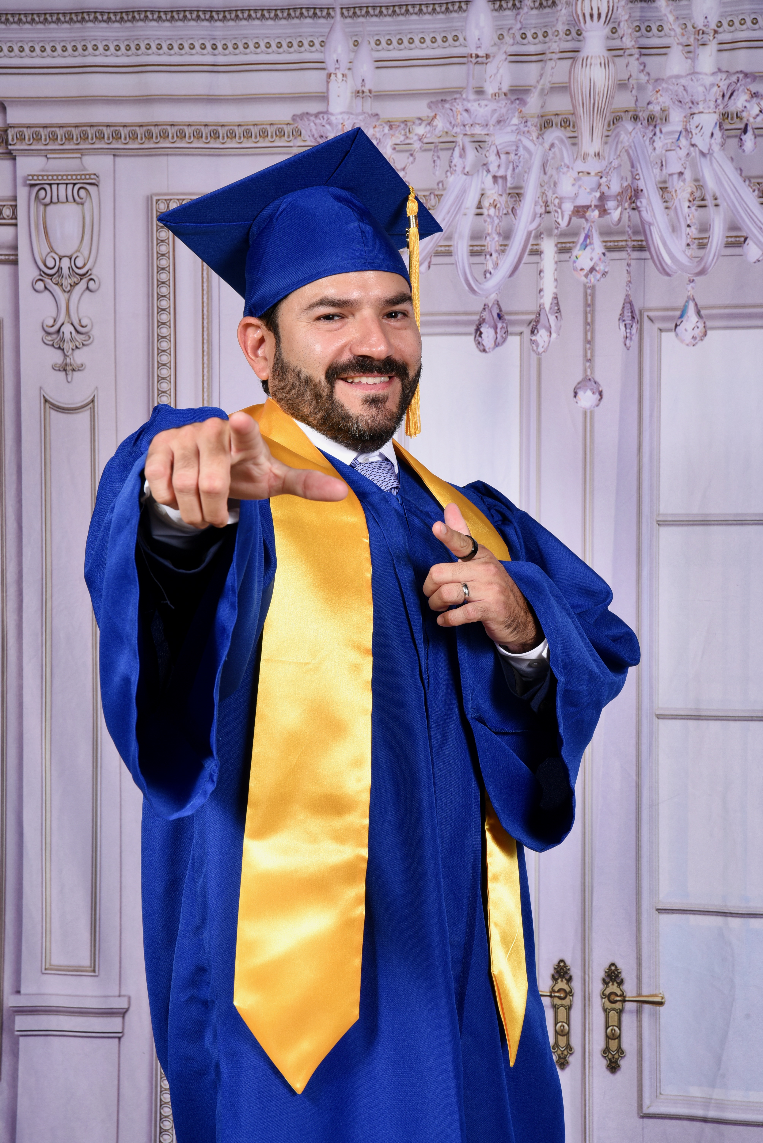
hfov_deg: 19.5
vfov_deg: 28.8
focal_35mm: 70
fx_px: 2223
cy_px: 572
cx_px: 382
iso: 160
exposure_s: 1/80
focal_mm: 70
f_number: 13
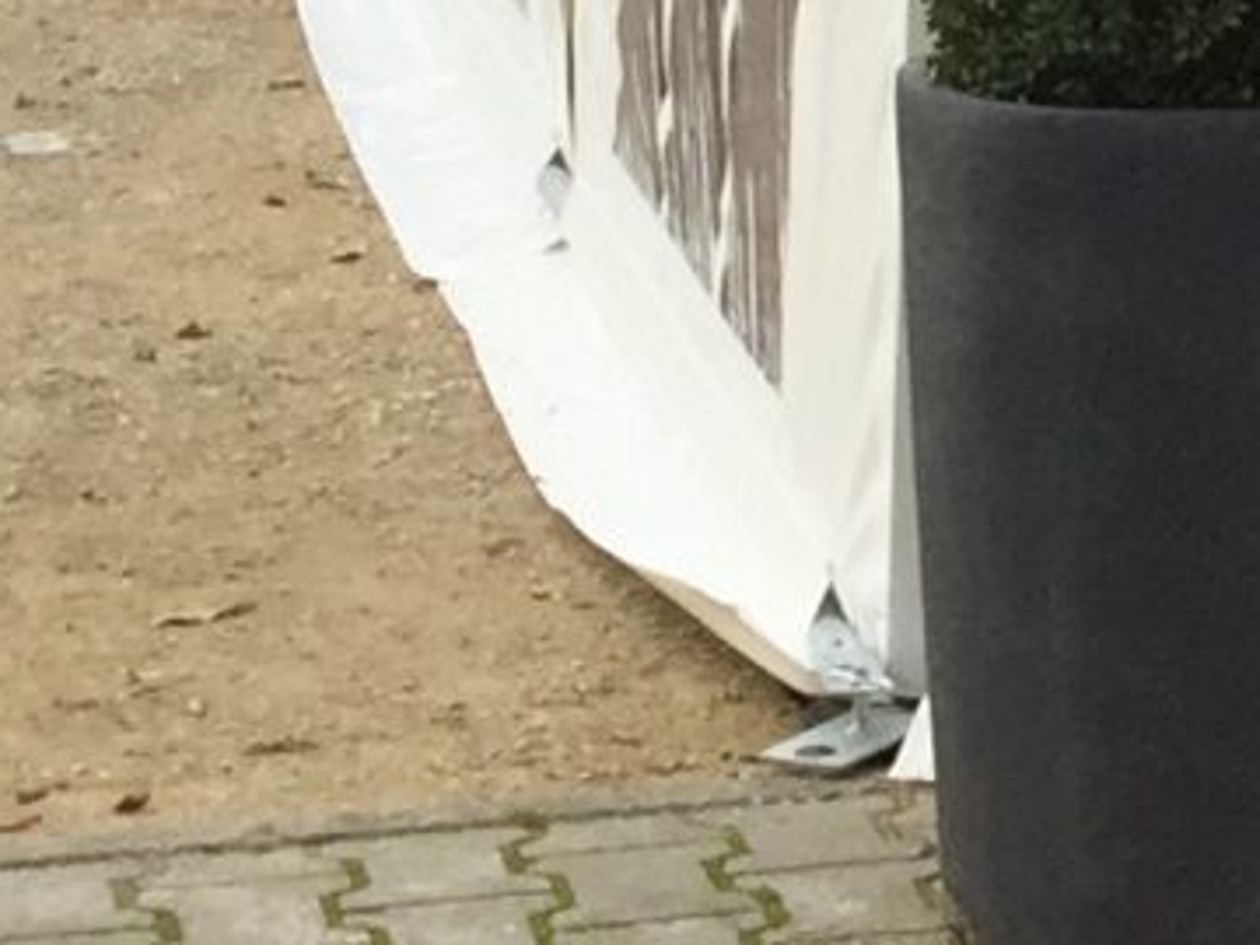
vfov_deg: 6.7
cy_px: -1575
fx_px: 7498
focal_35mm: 206
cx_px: 2726
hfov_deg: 8.9
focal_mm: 4.15
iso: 32
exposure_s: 1/275
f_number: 2.2
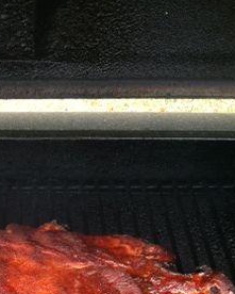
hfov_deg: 19.0
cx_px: 18
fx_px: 686
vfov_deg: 23.5
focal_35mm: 79
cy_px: 265
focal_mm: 3.85
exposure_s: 1/120
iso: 100
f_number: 2.8
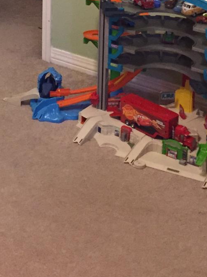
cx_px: -2
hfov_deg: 16.6
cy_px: -74
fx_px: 694
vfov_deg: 20.7
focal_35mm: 87
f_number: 2.2
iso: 200
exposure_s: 1/30
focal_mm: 4.15
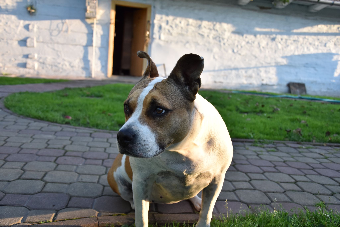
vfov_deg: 36.9
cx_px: 170
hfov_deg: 53.1
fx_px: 340
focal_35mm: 36
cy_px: 114
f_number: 3.8
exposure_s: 1/800
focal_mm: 24
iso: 800
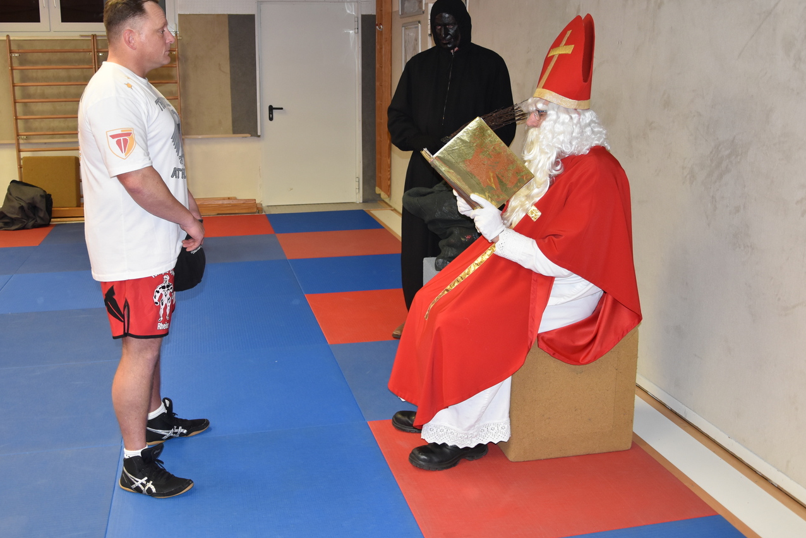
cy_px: 232
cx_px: 394
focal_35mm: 37
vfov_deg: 36.3
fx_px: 819
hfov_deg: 52.4
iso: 800
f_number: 3.8
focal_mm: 21
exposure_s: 1/60
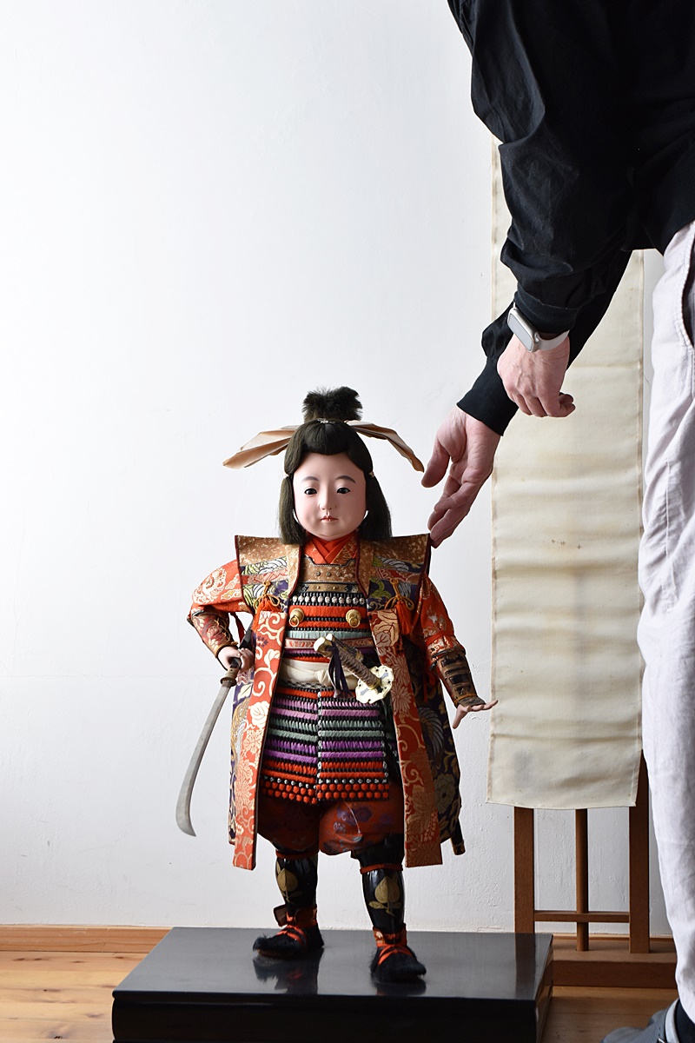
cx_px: 348
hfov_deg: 16.6
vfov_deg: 24.6
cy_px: 522
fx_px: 2389
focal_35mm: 82
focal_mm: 55
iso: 400
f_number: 5.6
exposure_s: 1/10
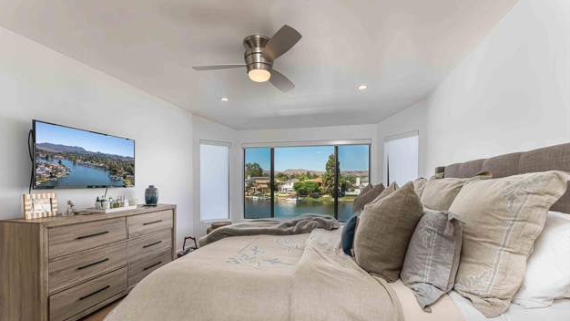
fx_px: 227
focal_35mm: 15
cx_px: 280
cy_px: 187
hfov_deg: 103.0
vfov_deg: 70.0
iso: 200
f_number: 13
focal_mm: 14
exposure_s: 1/200
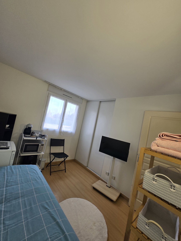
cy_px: 120
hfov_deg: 89.9
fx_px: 91
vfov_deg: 106.2
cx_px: 90
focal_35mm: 13
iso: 40
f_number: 2.2
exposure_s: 1/100
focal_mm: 1.7
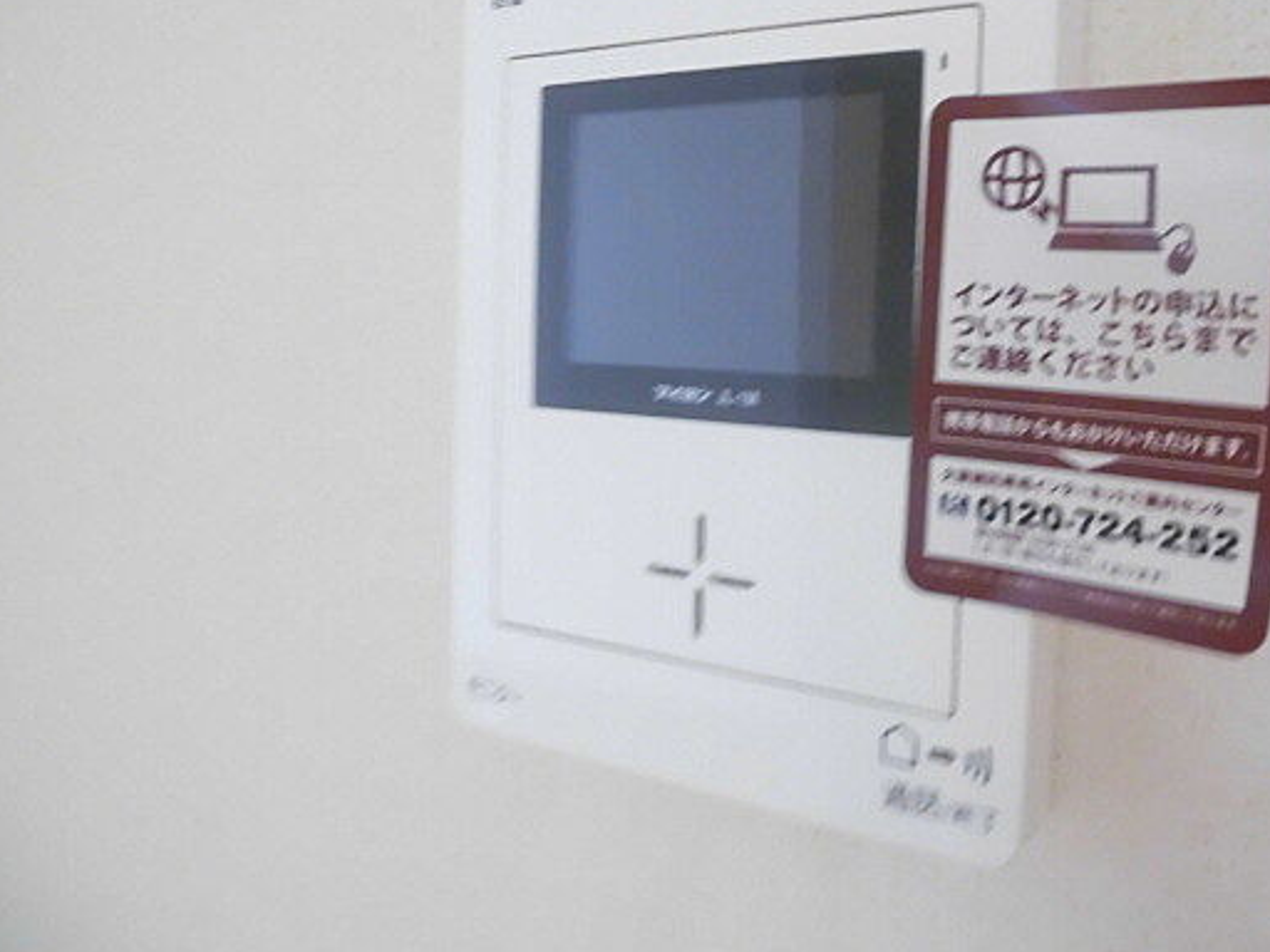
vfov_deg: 46.4
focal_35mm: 30
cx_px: 732
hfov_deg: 59.7
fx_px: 1101
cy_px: 362
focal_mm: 4.3
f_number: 3.1
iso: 800
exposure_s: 1/10
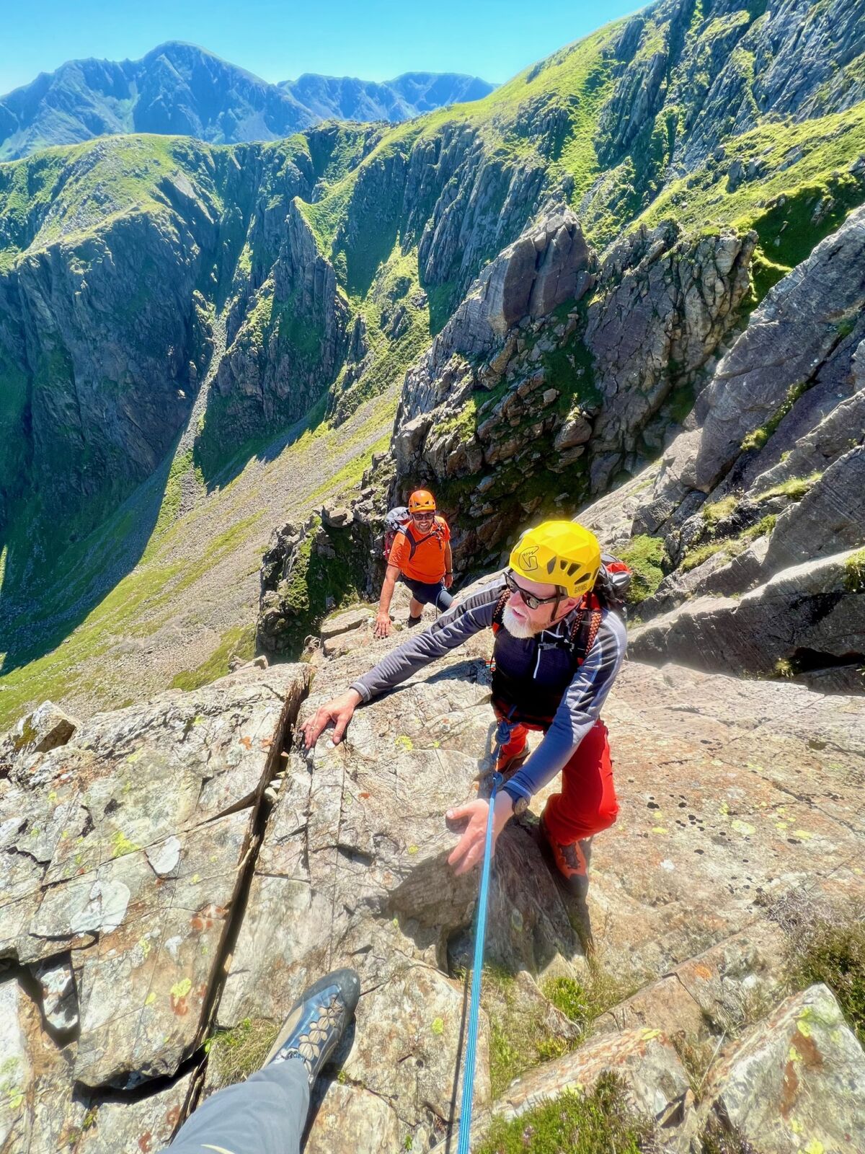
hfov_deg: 89.9
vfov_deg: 106.2
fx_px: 433
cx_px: 432
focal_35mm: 13
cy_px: 577
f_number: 1.8
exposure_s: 1/511
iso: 32
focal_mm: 1.57
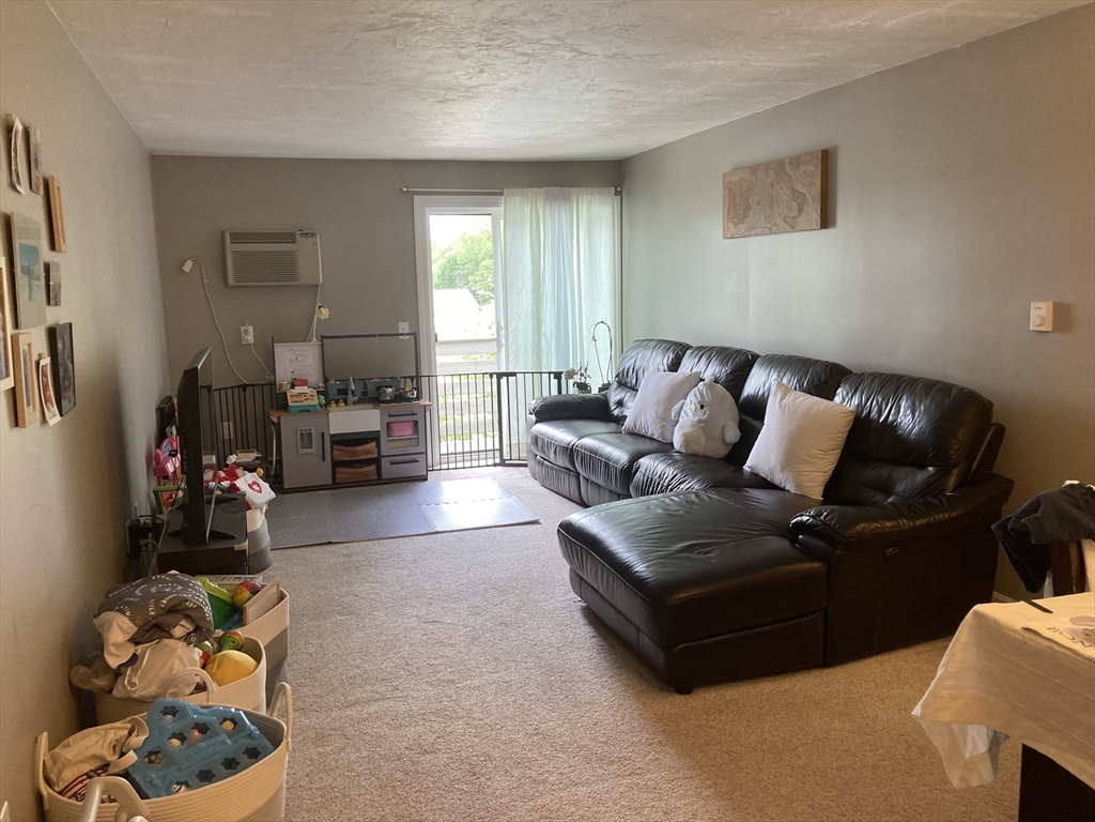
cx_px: 548
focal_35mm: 28
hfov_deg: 63.4
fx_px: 886
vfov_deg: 49.7
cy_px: 411
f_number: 1.8
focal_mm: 3.99
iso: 100
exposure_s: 1/60
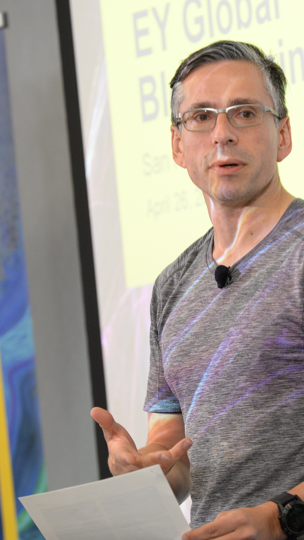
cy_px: 257
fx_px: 4844
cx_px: 243
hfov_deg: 3.6
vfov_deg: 6.4
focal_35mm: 338
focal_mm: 175
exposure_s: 1/200
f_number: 4
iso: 1250
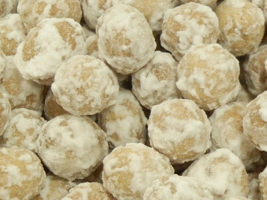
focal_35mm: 231
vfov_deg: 6.4
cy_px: 124
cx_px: 166
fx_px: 1782
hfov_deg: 8.6
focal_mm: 18.3
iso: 400
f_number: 4.5
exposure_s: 1/37.5
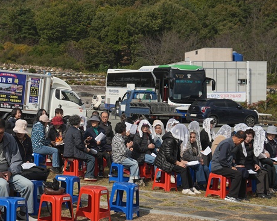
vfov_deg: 20.3
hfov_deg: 25.0
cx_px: 61
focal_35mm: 75
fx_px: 615
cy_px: 152
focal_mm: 32
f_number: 8
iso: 100
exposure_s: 1/500
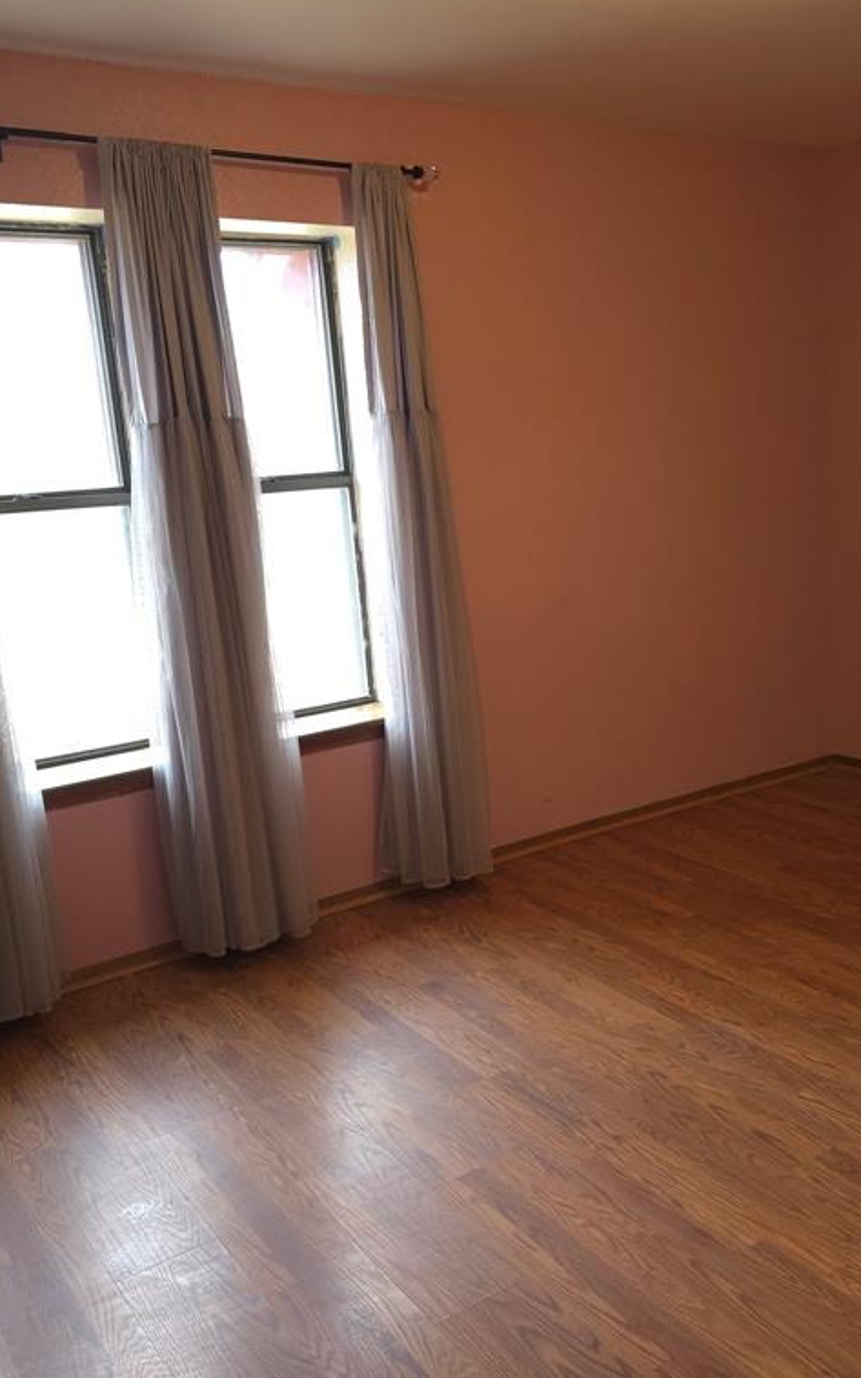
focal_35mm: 33
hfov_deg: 37.9
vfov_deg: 58.1
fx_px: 1239
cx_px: 566
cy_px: 683
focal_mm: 6.3
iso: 320
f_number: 1.7
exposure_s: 1/60
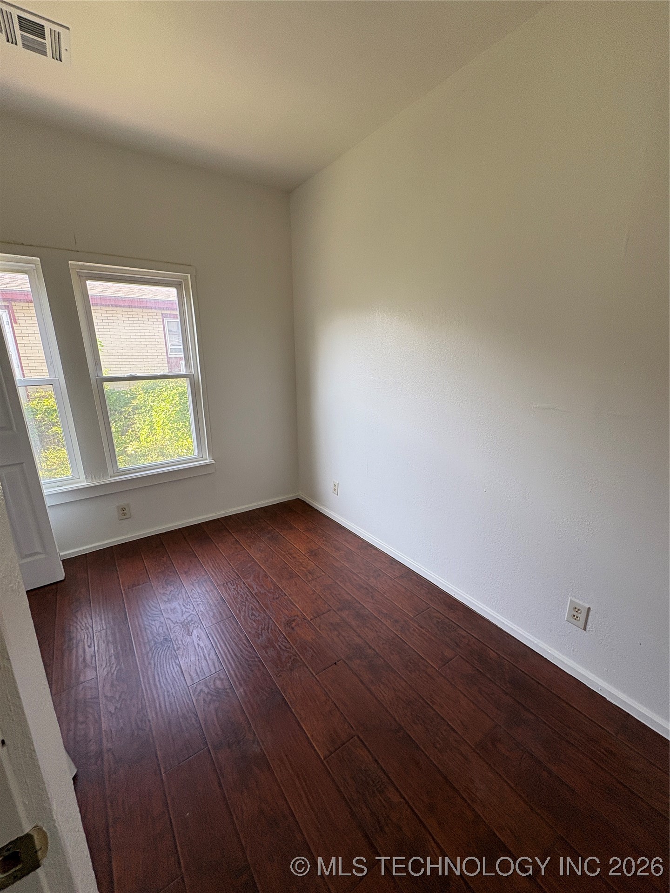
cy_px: 446
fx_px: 361
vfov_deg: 102.1
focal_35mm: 14
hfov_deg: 85.7
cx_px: 335
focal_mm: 2.22
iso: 100
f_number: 2.2
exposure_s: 1/99
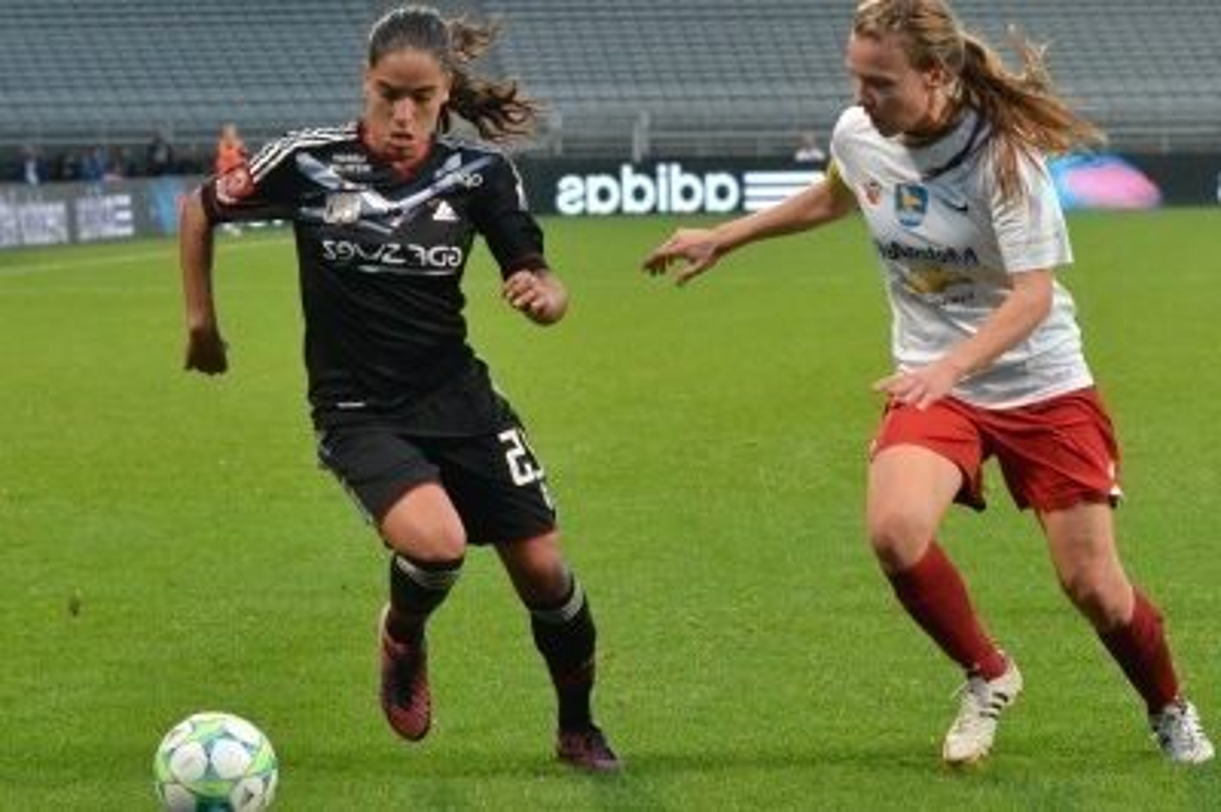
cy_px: 406
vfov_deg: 13.0
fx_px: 3558
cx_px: 610
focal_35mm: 105
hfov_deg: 19.5
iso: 3200
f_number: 4
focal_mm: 70
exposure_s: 1/1250
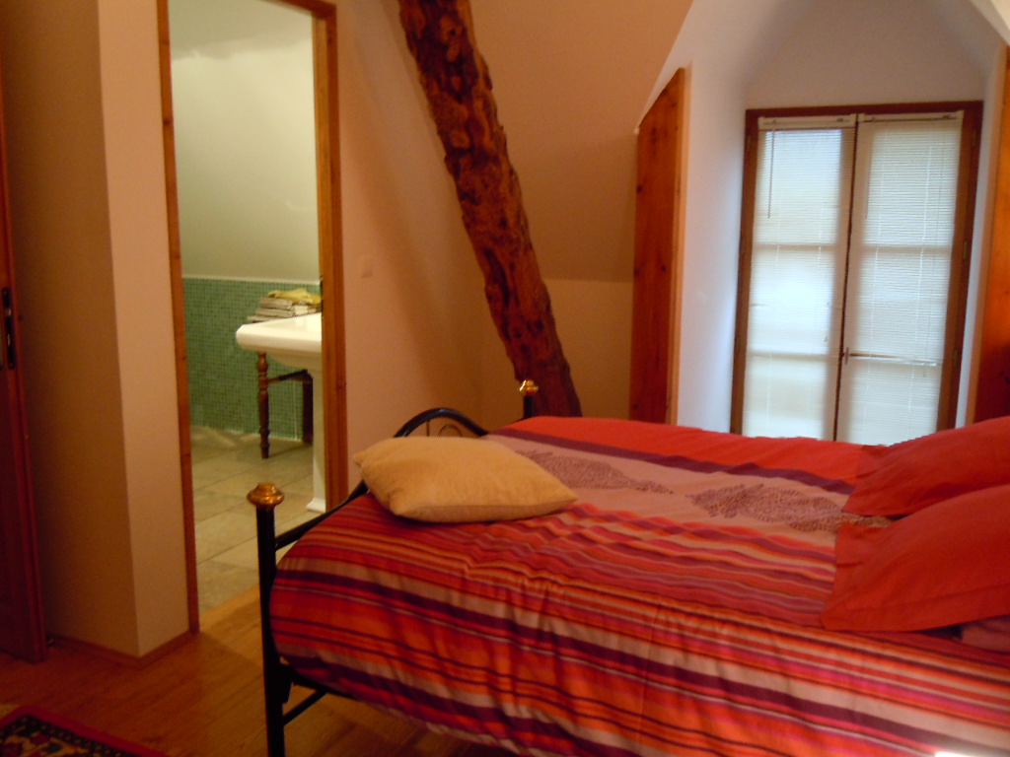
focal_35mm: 30
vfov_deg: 46.8
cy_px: 378
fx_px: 875
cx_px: 505
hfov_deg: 60.0
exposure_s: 1/8
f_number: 3.5
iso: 400
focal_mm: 5.4
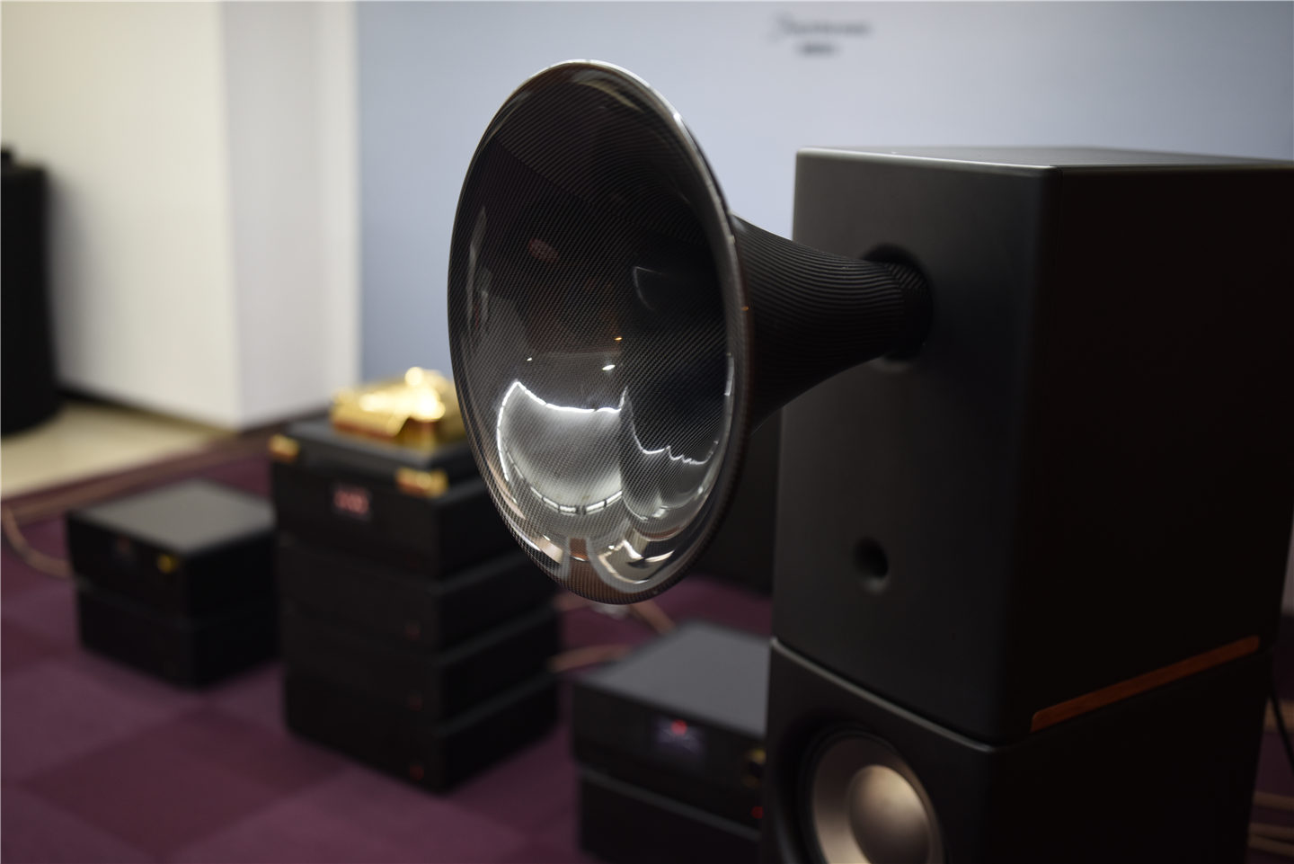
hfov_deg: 48.4
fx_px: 1438
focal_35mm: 40
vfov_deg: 33.4
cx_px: 647
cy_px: 432
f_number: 1.4
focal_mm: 40
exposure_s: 1/100
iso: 400
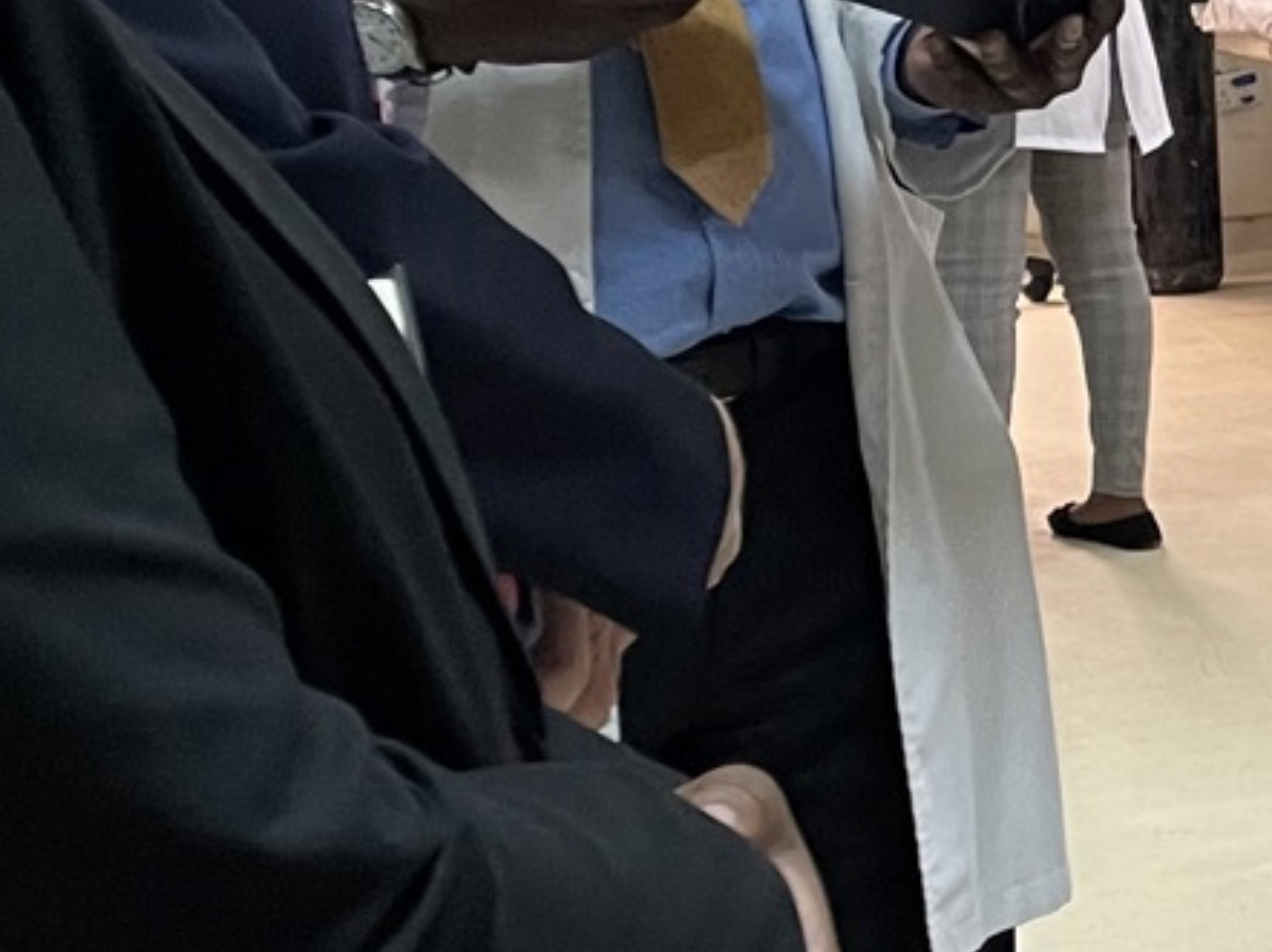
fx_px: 4150
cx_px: 2109
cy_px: 362
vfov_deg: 13.1
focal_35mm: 113
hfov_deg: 15.5
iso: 160
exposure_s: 1/50
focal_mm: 4.2
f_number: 1.6
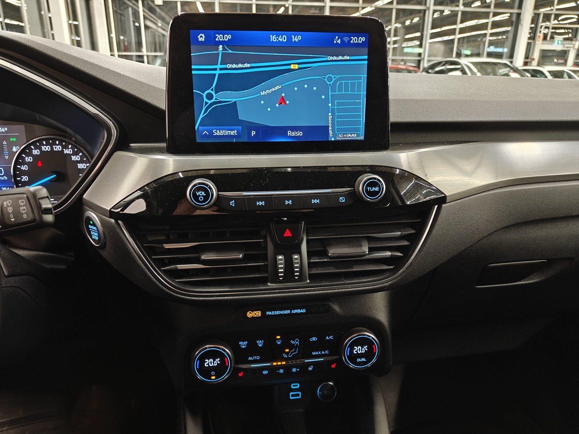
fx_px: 401
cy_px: 217
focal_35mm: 24
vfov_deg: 56.8
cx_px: 290
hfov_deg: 71.6
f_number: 1.8
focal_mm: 5.59
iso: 2000
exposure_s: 1/33
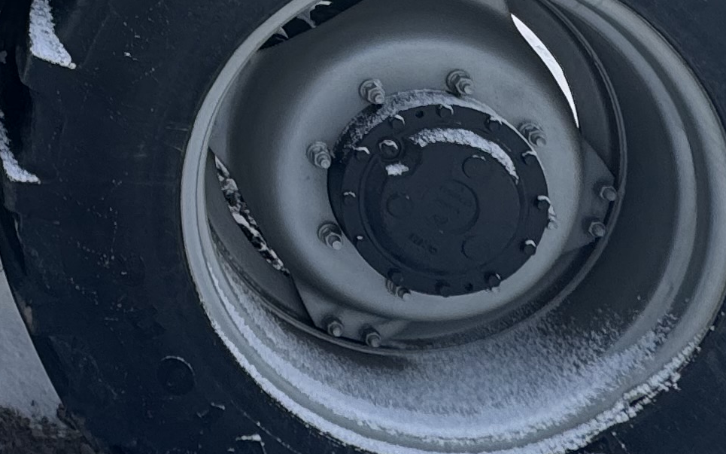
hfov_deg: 27.3
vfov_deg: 17.7
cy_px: -312
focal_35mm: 62
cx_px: -233
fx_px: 1227
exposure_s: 1/428
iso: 40
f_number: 2.2
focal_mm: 2.22
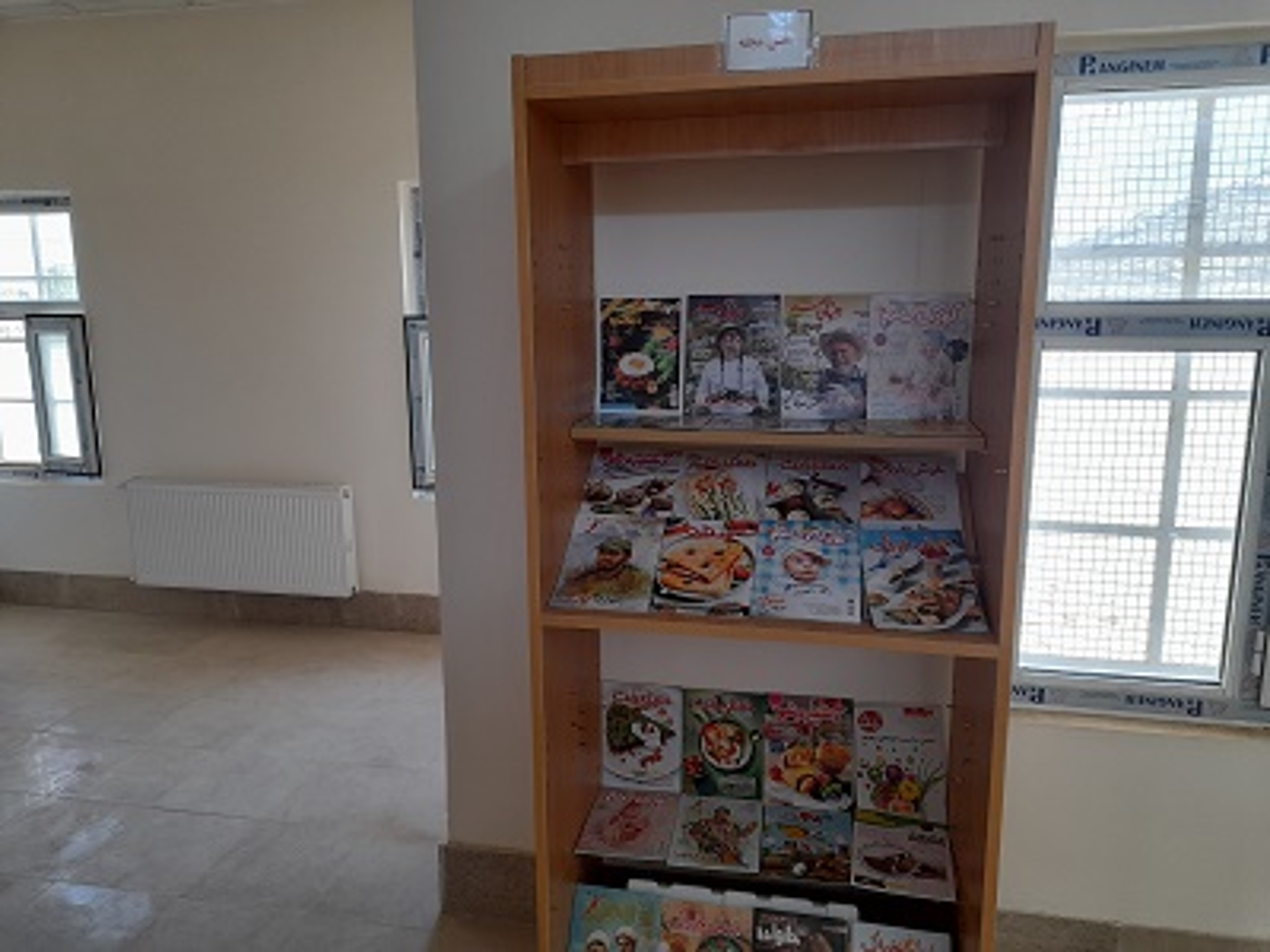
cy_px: 476
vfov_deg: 54.9
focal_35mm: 25
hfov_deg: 69.4
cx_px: 635
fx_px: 917
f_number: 2
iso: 80
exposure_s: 1/60
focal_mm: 4.6
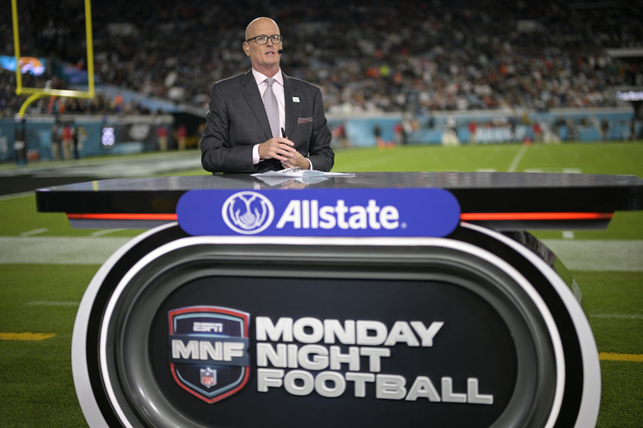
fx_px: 893
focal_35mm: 50
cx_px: 322
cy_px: 214
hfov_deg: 39.6
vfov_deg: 27.0
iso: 320
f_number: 1.2
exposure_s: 1/1600
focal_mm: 50
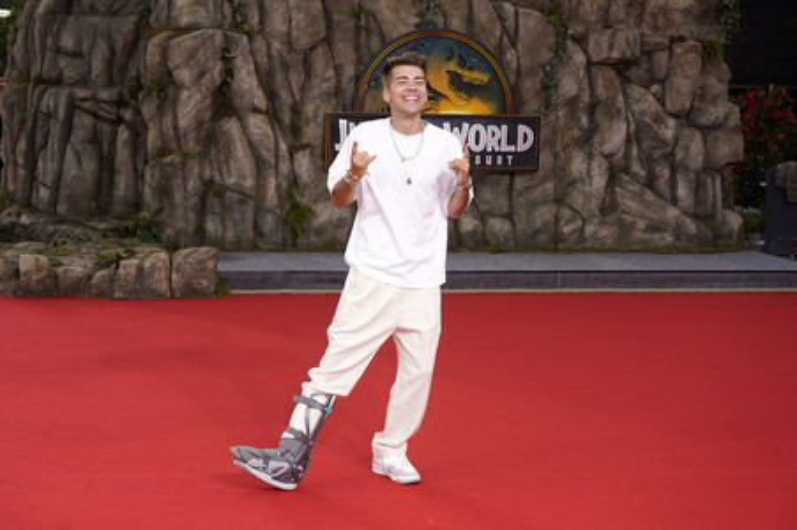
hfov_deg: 38.2
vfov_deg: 26.0
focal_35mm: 52
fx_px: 1150
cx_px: 398
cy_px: 265
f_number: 5.6
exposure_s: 1/160
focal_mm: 52
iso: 100
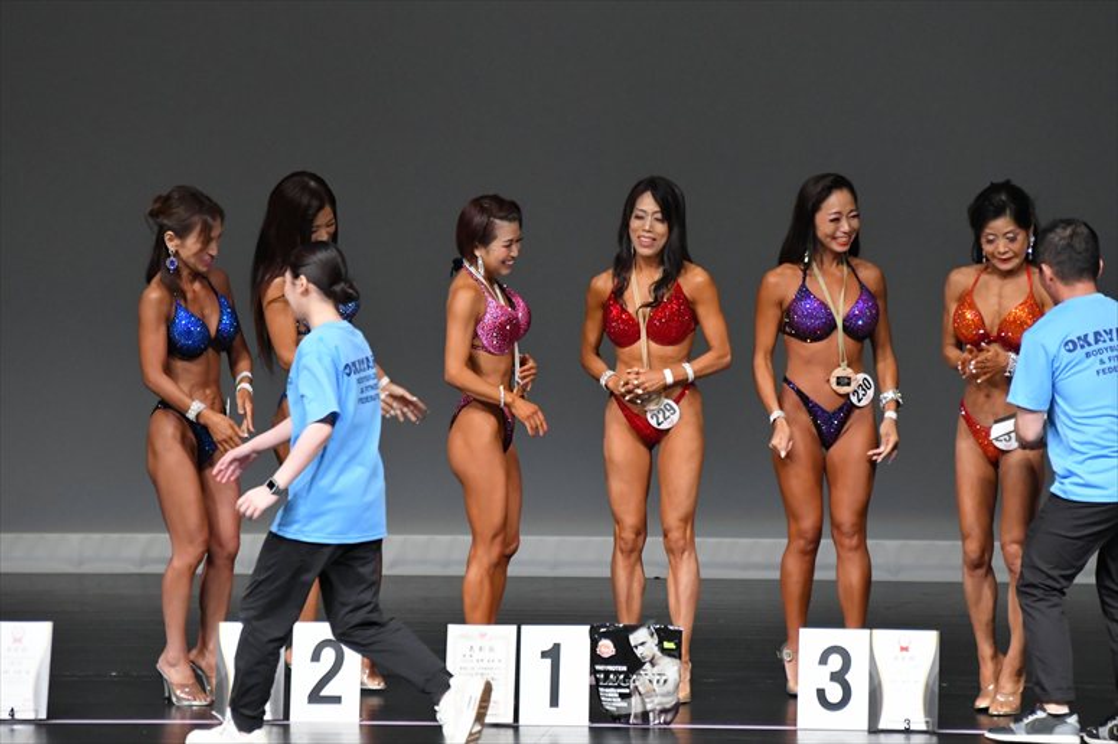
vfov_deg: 4.0
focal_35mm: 345
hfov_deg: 6.0
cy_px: 372
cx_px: 559
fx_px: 10709
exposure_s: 1/400
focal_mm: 230
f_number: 5.6
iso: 5000
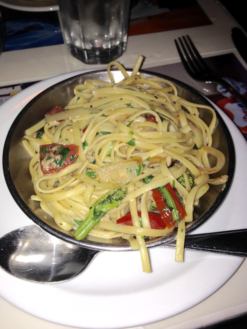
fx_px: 314
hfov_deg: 42.9
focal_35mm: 33
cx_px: 124
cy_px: 164
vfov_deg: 55.4
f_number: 2.4
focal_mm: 4.12
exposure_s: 1/78
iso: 50
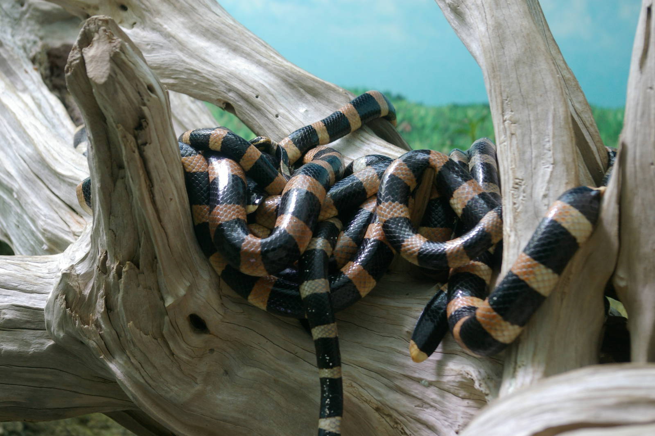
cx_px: 328
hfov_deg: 27.0
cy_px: 218
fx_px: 1363
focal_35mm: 75
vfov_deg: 18.2
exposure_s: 1/45
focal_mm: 50
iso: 400
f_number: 8
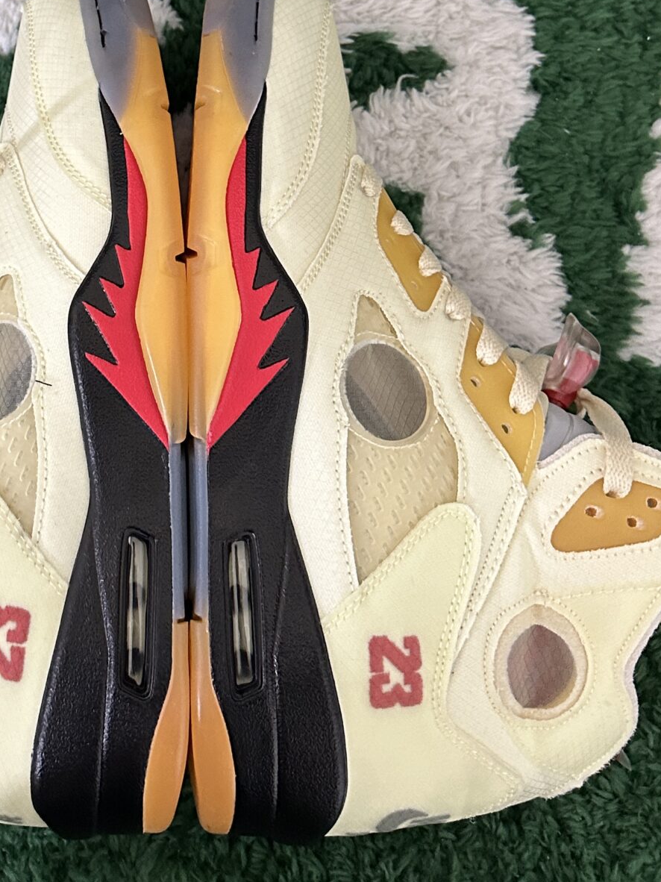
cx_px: 83
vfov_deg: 34.7
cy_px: 85
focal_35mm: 52
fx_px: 1324
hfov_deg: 27.2
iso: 500
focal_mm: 6.86
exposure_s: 1/50
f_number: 1.78
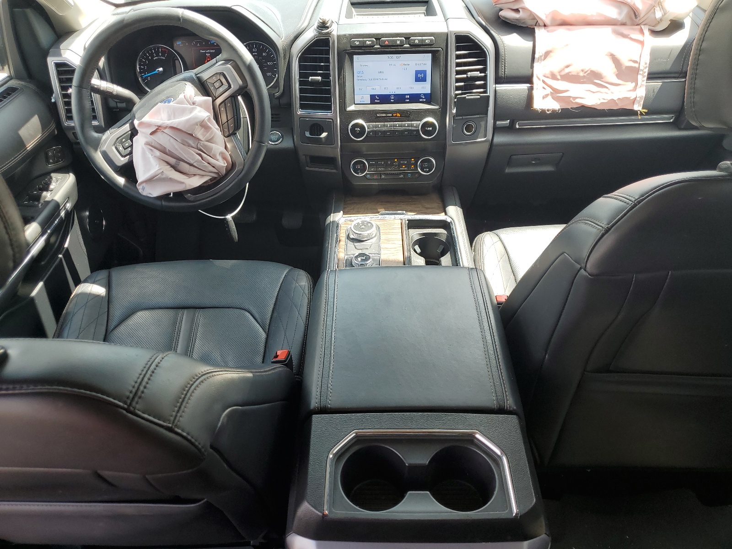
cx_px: 366
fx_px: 550
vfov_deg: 53.1
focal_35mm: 26
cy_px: 274
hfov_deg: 67.3
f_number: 1.5
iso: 50
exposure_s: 1/250
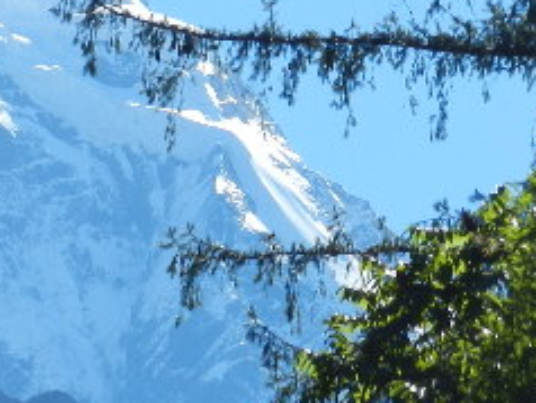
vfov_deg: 2.3
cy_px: 86
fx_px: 9842
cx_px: -86
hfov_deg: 3.1
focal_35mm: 635
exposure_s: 1/640
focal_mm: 34
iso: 160
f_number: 5.3
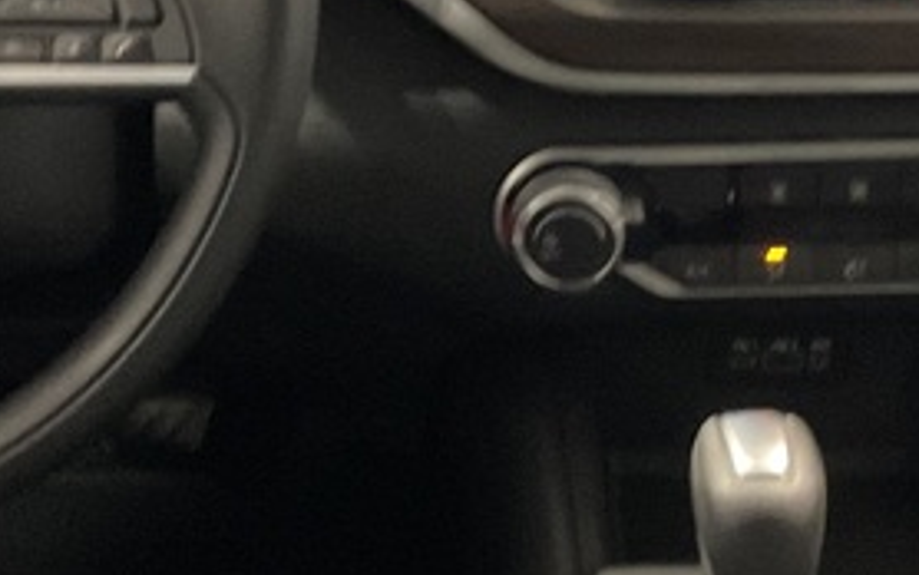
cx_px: 509
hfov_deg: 19.6
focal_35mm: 106
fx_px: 2656
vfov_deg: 12.3
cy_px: 142
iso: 320
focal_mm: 3
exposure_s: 1/25
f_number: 1.8
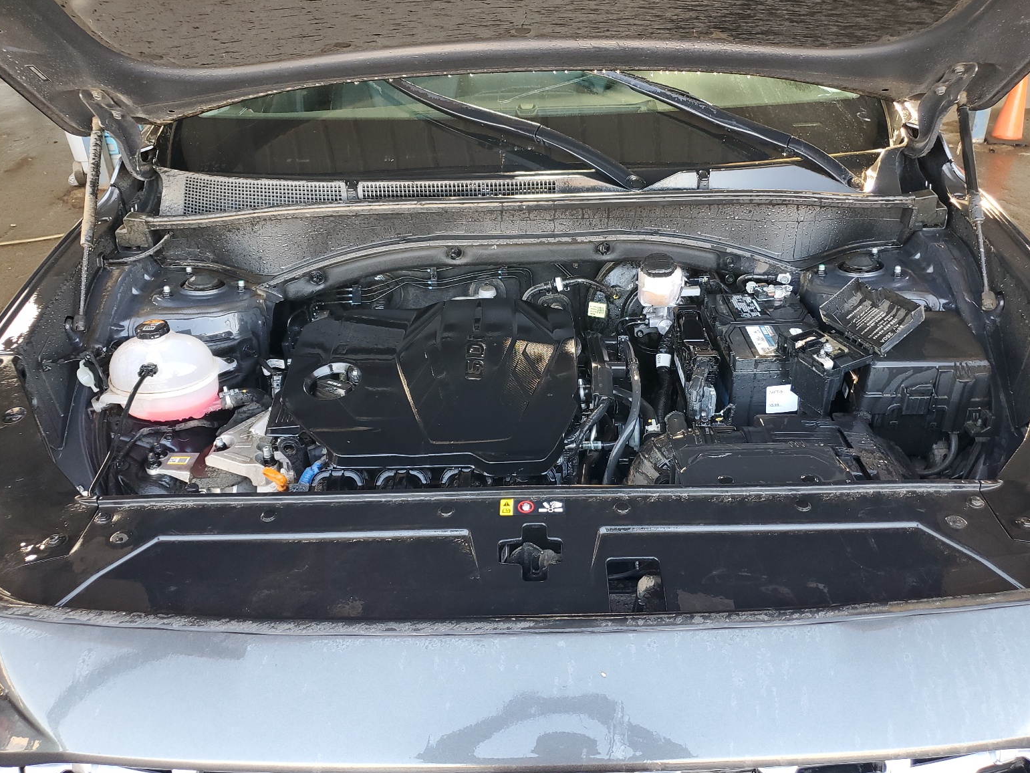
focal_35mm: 27
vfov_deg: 51.4
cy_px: 374
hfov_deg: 65.3
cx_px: 529
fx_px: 803
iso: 70
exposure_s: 1/60.2
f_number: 1.5
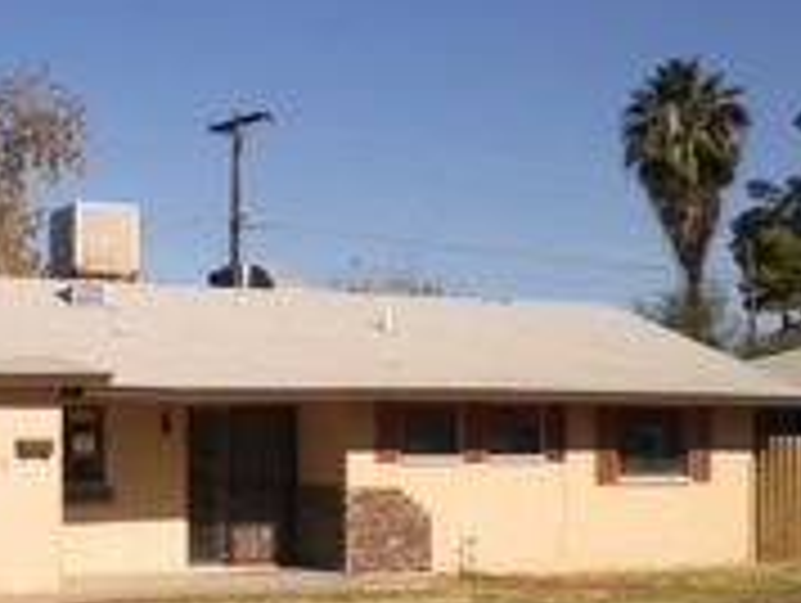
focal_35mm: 74
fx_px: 1715
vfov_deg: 19.8
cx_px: 216
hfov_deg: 26.0
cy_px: 459
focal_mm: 6.3
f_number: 4.4
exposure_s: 1/640
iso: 50
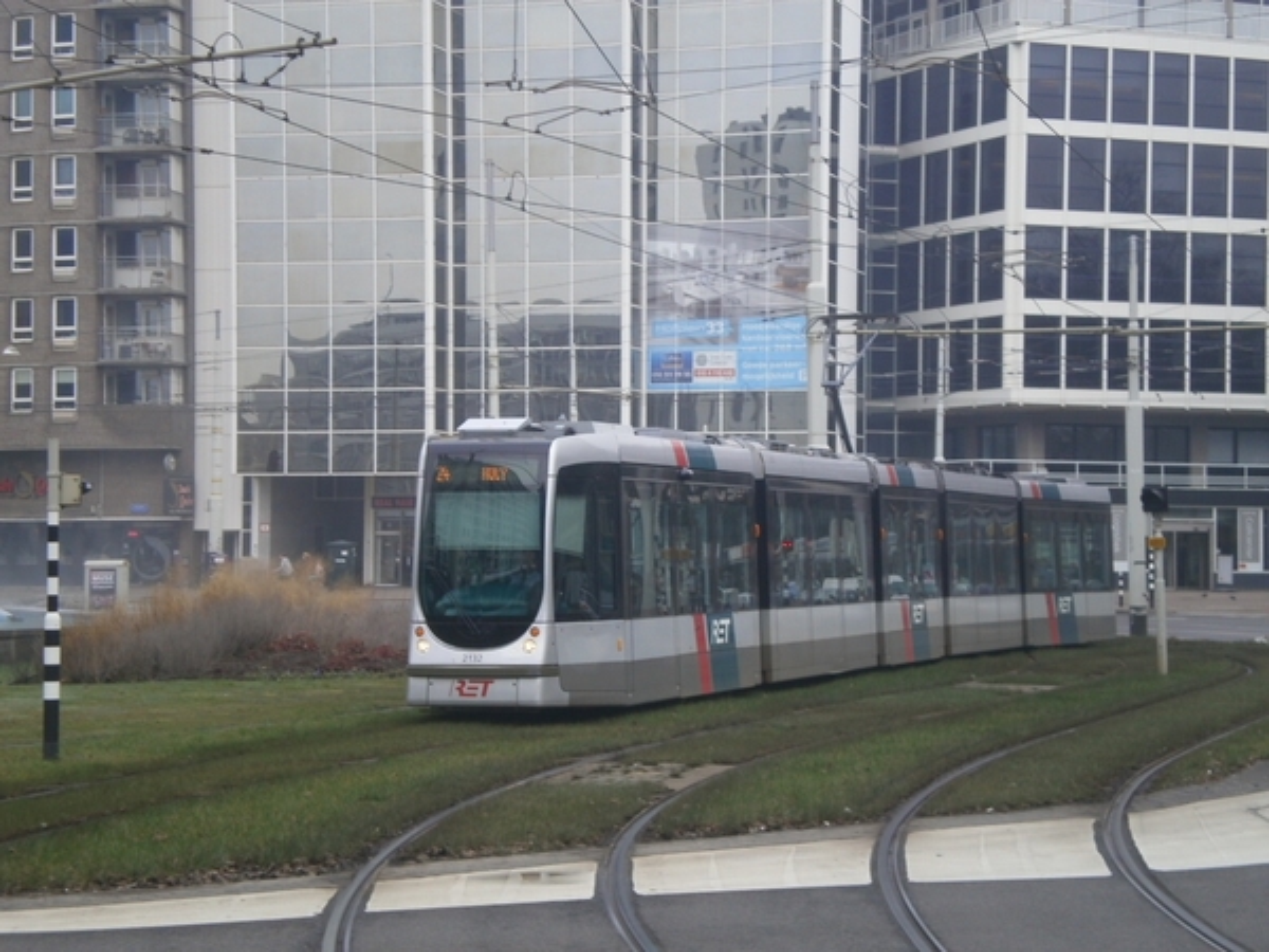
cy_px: 476
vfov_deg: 18.0
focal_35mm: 82
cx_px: 634
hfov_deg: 23.8
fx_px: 3006
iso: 100
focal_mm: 14.3
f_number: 5.1
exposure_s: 1/125
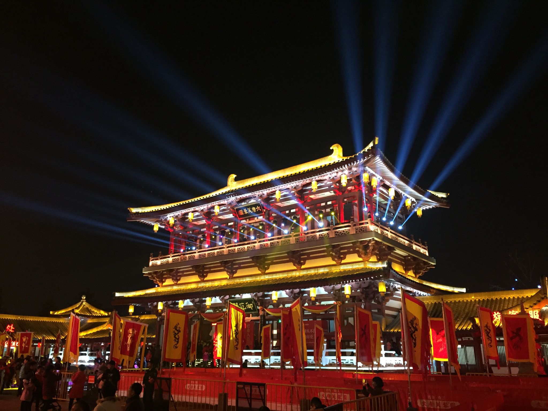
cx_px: 274
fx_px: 459
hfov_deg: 61.7
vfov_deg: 48.2
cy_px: 206
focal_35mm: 29
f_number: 2.2
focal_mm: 4.15
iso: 250
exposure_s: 1/20
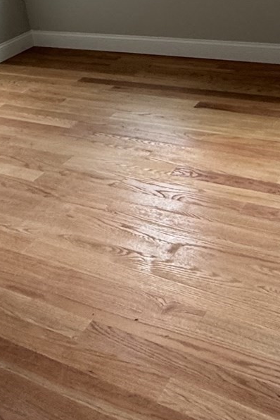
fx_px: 583
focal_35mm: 50
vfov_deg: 36.9
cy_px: 36
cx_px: 184
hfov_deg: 26.9
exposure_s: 1/99
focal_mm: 2.22
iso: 250
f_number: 2.2
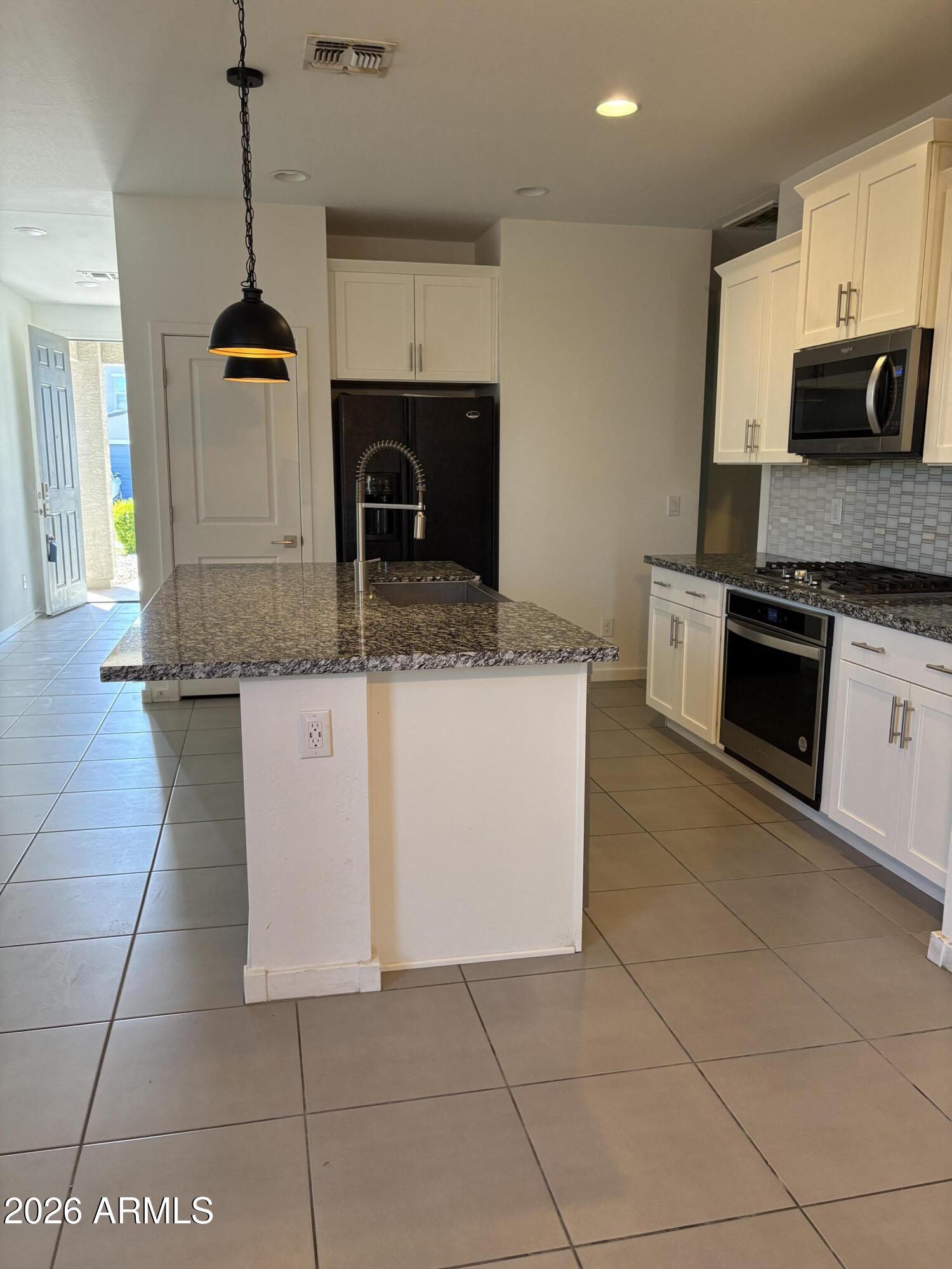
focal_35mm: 26
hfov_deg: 53.1
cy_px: 634
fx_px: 953
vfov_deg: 67.3
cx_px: 476
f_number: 1.6
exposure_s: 1/120
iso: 160
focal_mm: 5.96
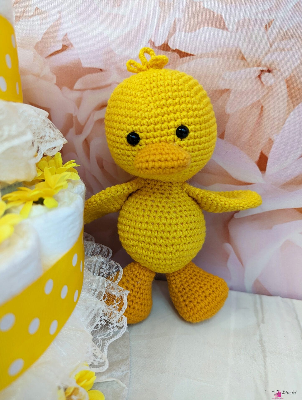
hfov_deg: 56.9
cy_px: 200
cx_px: 151
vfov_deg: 71.5
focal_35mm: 24
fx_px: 278
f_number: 1.85
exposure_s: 1/45.6
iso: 70
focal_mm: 6.81
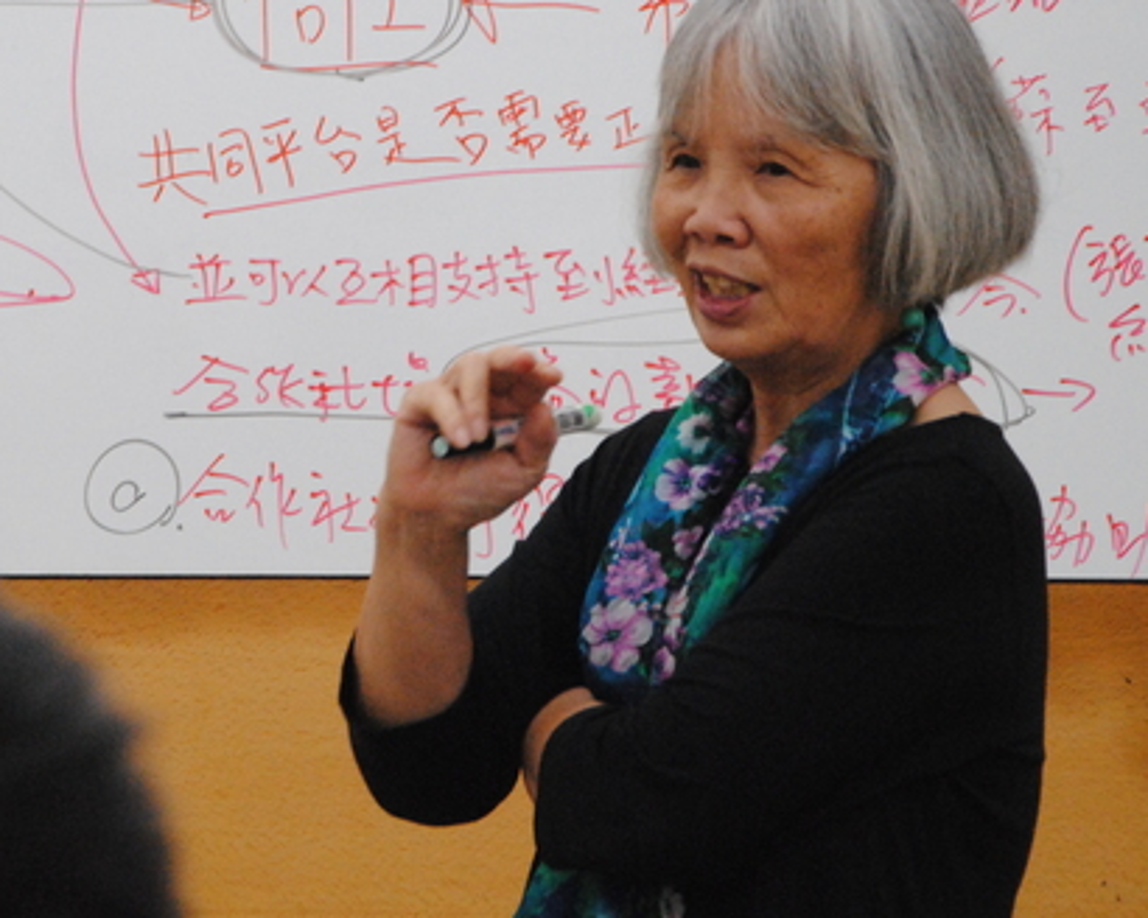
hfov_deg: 8.0
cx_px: 389
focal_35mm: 241
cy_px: 329
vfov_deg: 6.4
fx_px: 8188
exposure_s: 1/125
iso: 1600
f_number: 5.6
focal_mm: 100
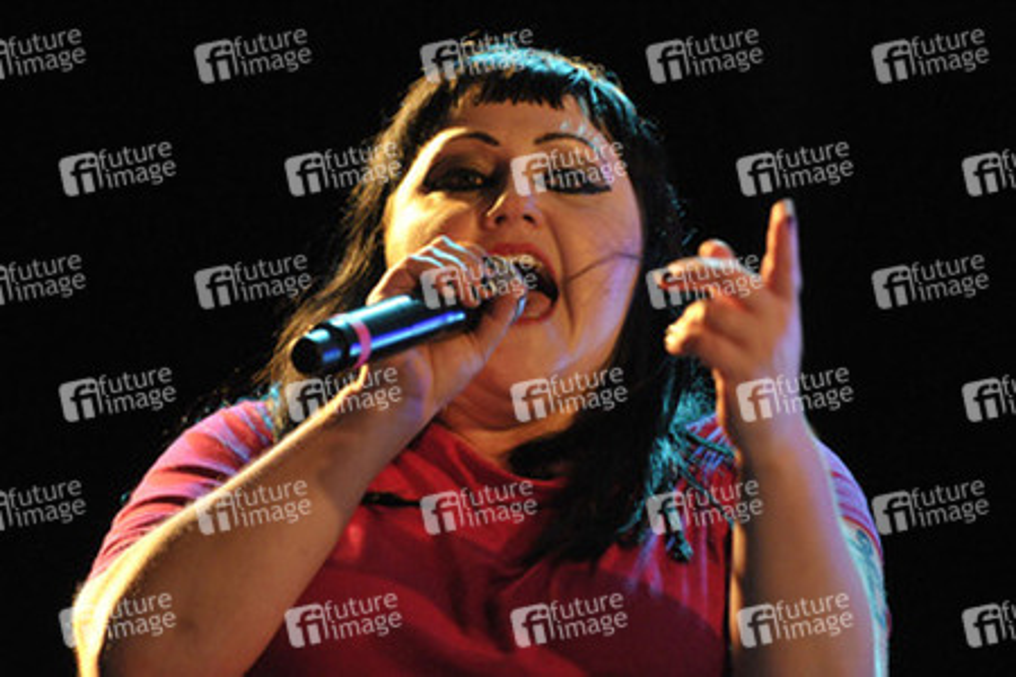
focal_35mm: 300
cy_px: 338
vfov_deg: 4.6
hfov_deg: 6.9
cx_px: 508
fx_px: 8466
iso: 2000
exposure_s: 1/250
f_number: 3.2
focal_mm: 200
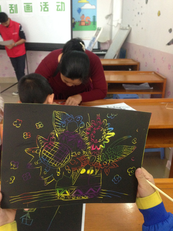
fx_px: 220
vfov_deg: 55.3
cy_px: 116
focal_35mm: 33
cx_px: 86
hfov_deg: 43.0
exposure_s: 1/20
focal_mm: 4.12
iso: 320
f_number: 2.4
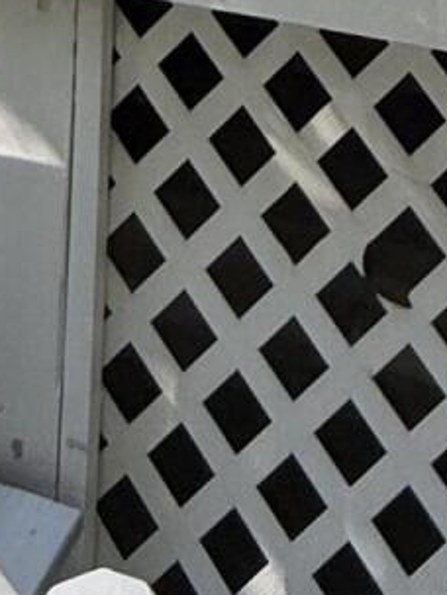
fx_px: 1584
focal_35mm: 92
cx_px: 253
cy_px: -1069
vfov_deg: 12.4
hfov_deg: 16.1
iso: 64
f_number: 2.2
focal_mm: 2.22
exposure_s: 1/123
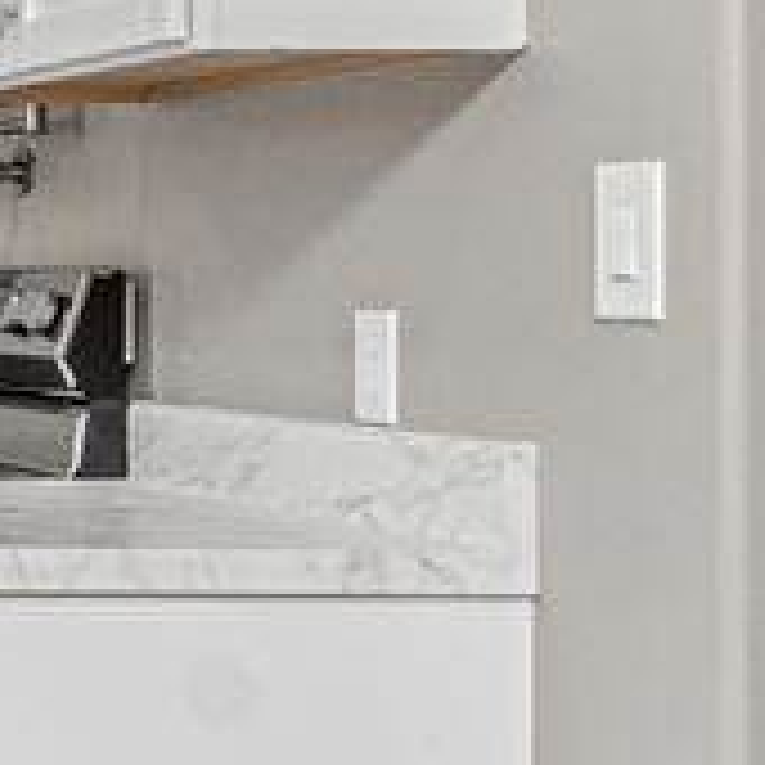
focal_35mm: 96
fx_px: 2400
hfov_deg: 13.9
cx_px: -954
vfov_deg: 18.0
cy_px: 241
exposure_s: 1/60
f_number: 10
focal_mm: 10
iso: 1000
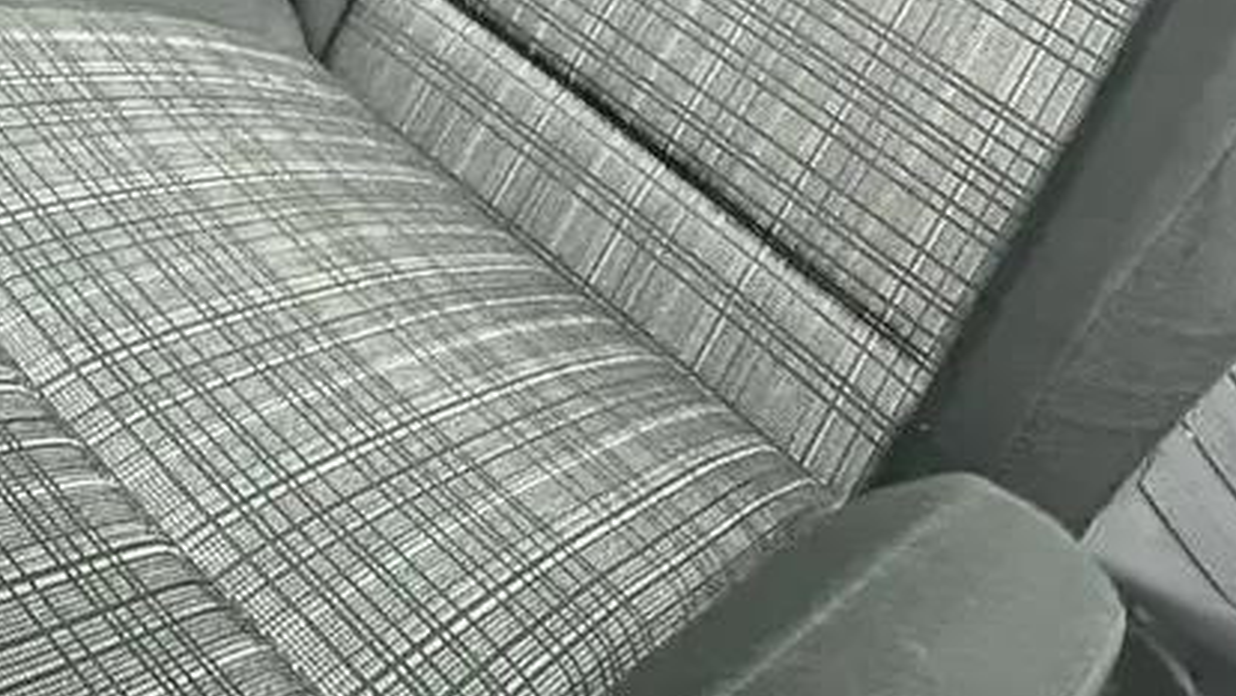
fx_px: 1934
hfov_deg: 34.7
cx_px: 319
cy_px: -666
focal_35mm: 59
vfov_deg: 16.1
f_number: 2.2
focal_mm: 2.22
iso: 1600
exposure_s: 1/40
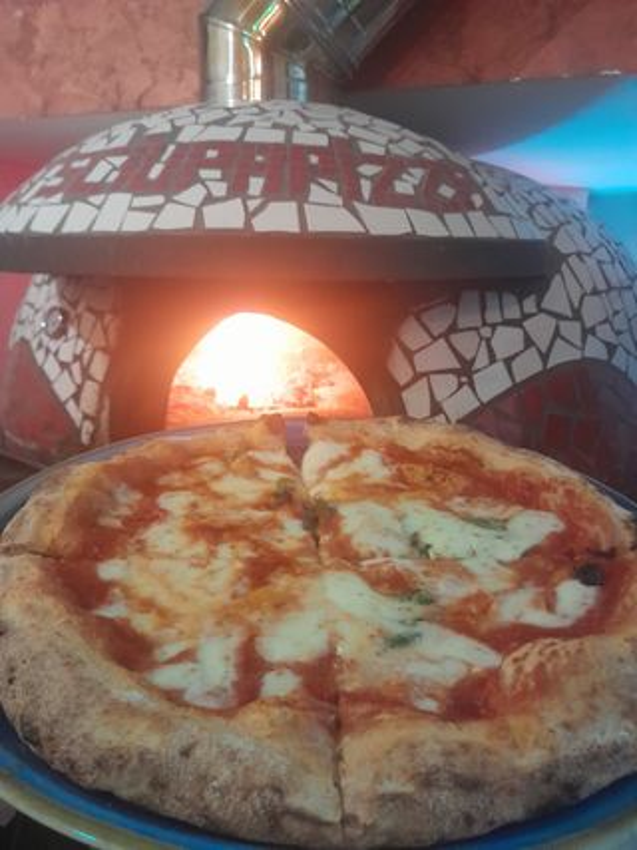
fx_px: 663
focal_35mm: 27
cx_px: 318
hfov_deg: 51.3
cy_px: 425
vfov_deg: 65.3
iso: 500
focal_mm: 4
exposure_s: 1/25
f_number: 1.8
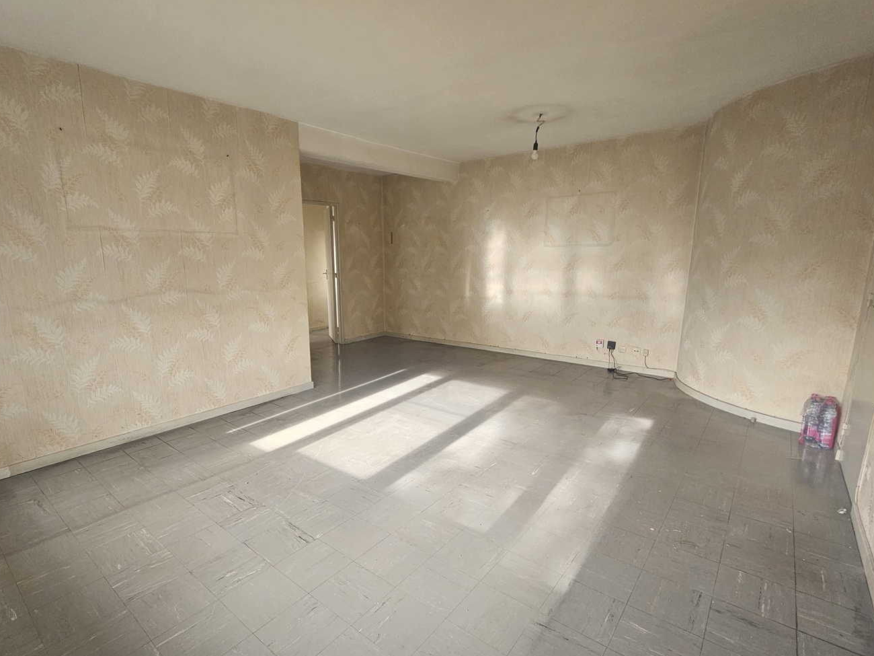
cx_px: 409
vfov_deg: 78.0
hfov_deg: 94.4
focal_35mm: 16
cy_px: 349
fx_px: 404
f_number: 2.2
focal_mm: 2.2
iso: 100
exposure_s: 1/70.8
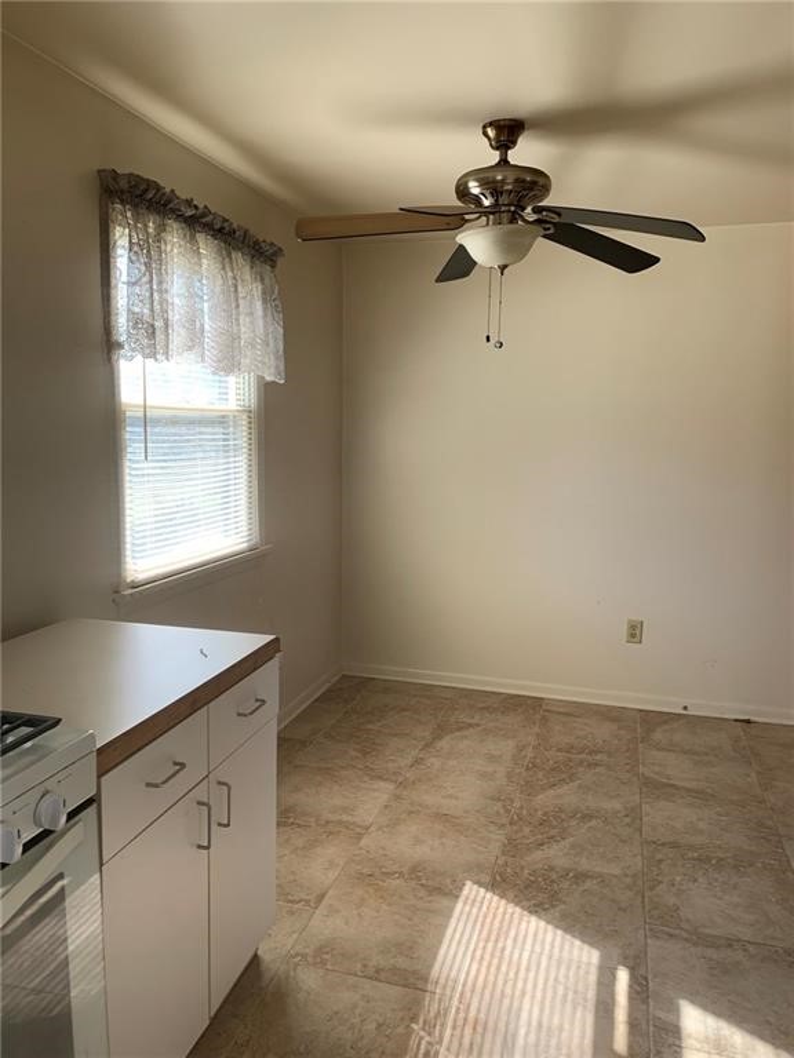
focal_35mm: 26
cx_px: 397
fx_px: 795
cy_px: 529
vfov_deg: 67.3
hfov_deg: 53.1
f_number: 1.8
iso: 64
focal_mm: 4.25
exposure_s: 1/121
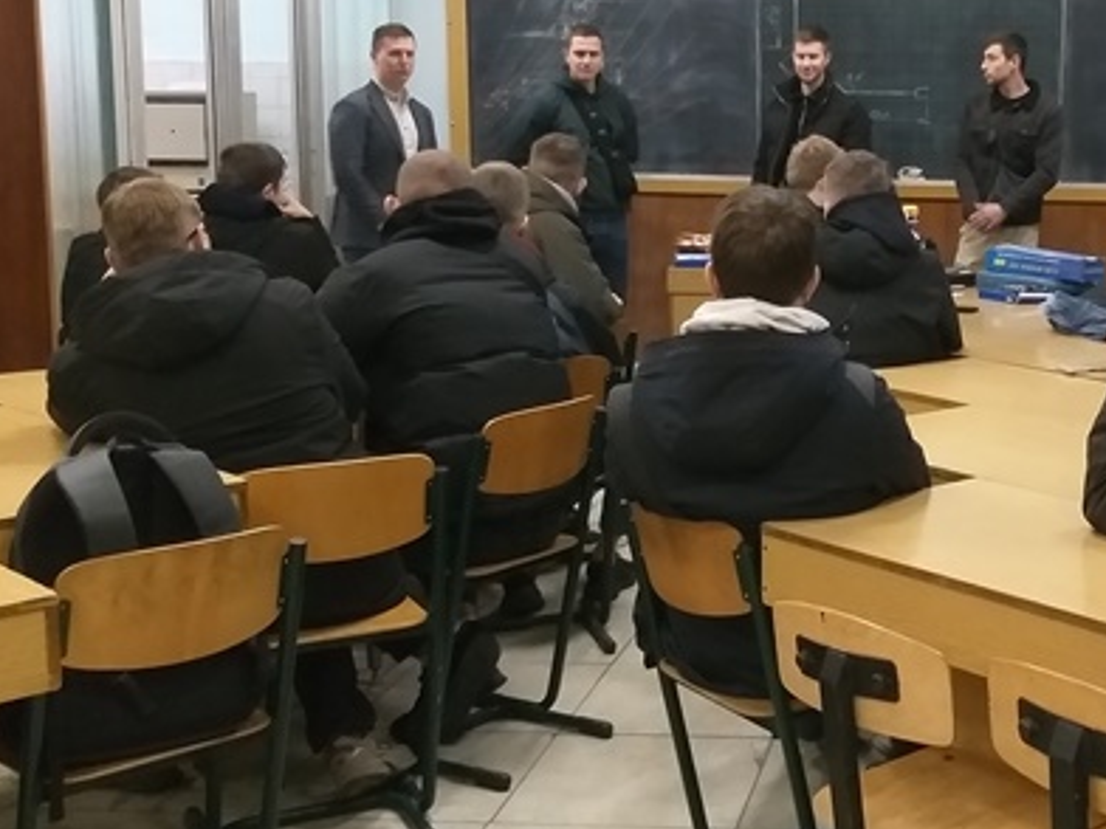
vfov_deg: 27.4
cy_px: 296
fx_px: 1693
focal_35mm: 53
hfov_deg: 34.8
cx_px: 917
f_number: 1.7
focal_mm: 3.93
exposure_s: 1/25
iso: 400
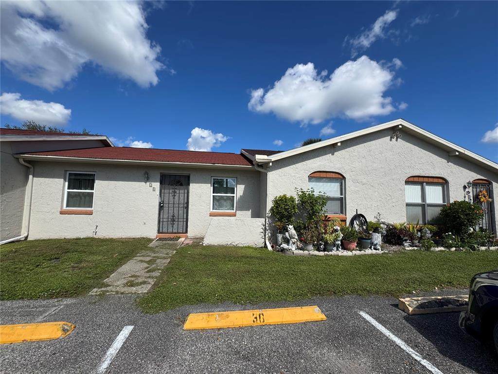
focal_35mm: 14
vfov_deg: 85.7
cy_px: 187
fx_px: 201
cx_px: 249
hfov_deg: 102.1
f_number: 2.2
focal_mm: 2.22
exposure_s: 1/3390
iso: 50
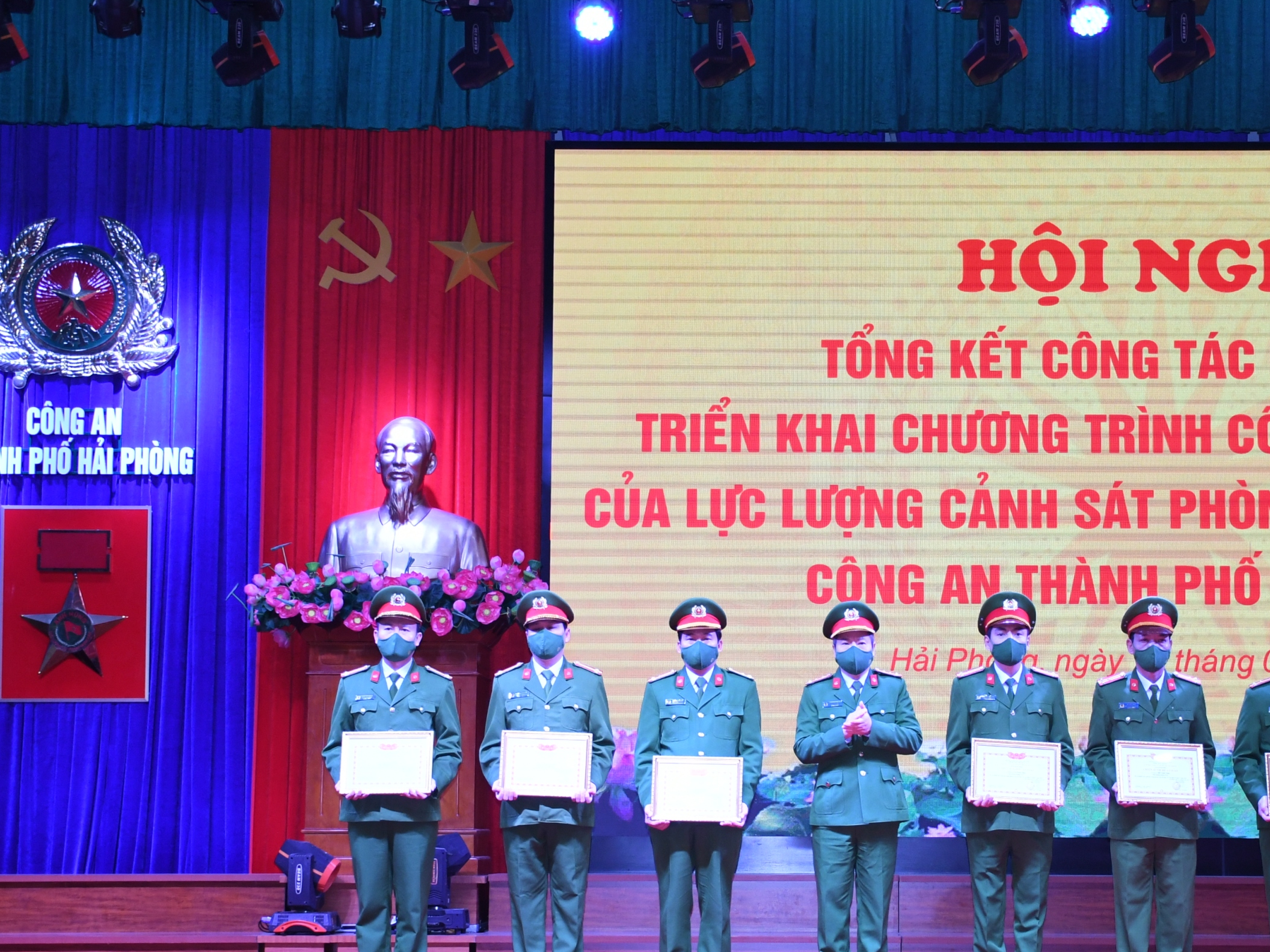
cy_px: 571
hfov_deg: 26.6
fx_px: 2678
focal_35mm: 73
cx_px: 799
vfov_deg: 20.1
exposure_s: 1/200
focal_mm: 32
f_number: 4
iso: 1000
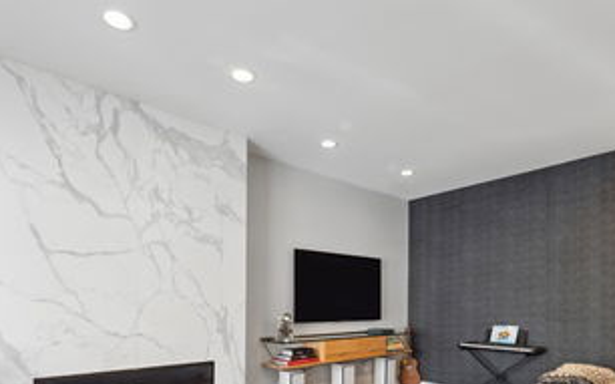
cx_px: 336
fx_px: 402
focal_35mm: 24
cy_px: 320
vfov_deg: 47.6
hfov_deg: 74.6
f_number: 9
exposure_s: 1/3
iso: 100
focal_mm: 15
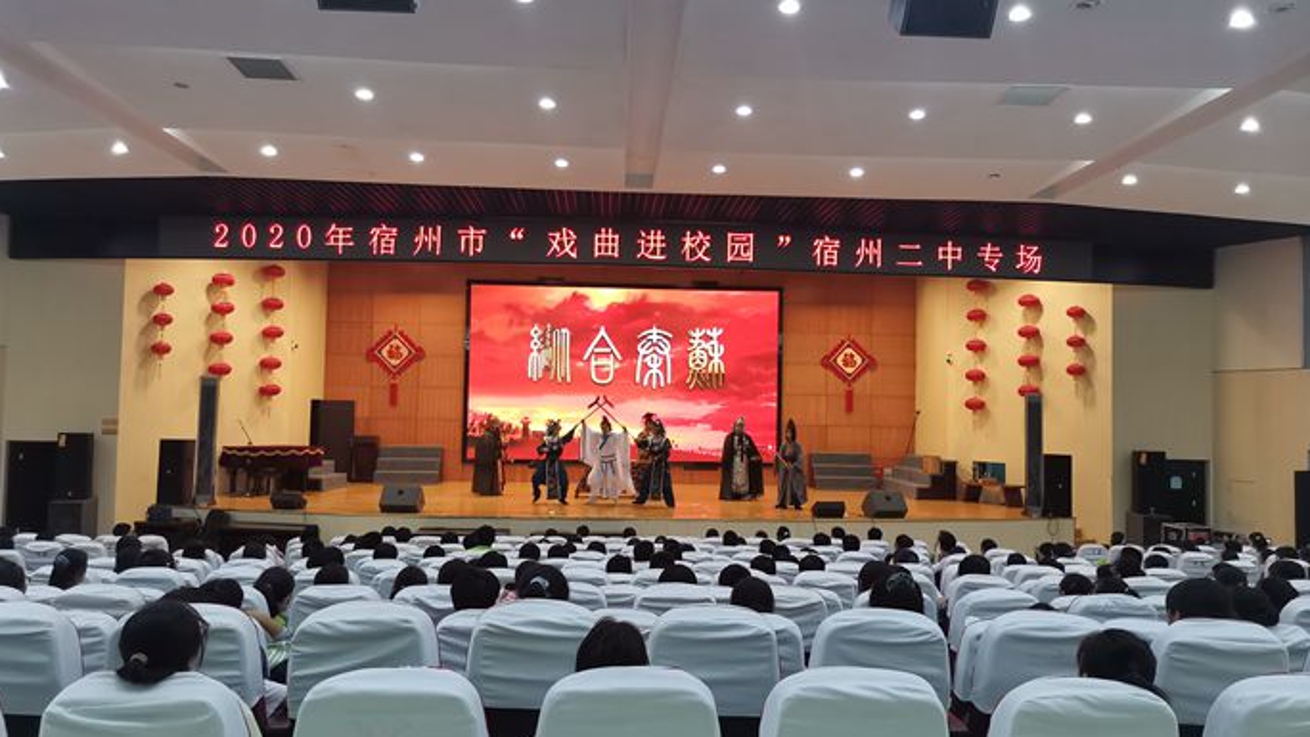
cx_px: 665
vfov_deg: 40.2
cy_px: 363
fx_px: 1008
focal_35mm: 29
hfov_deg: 66.1
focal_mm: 4.75
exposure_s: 1/50
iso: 200
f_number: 1.8
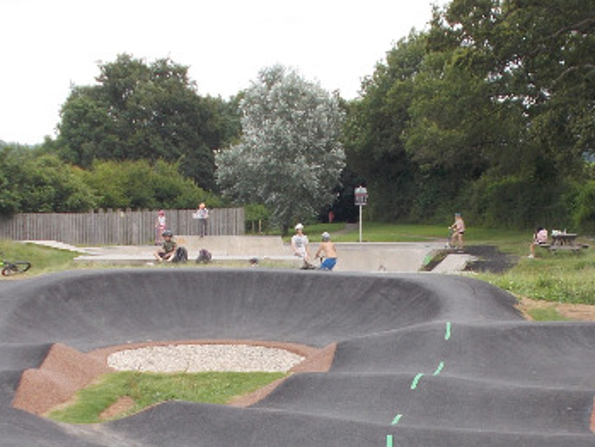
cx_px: 305
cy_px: 413
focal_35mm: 78
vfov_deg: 18.6
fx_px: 1341
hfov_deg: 25.0
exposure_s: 1/320
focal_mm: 6
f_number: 3.6
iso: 80
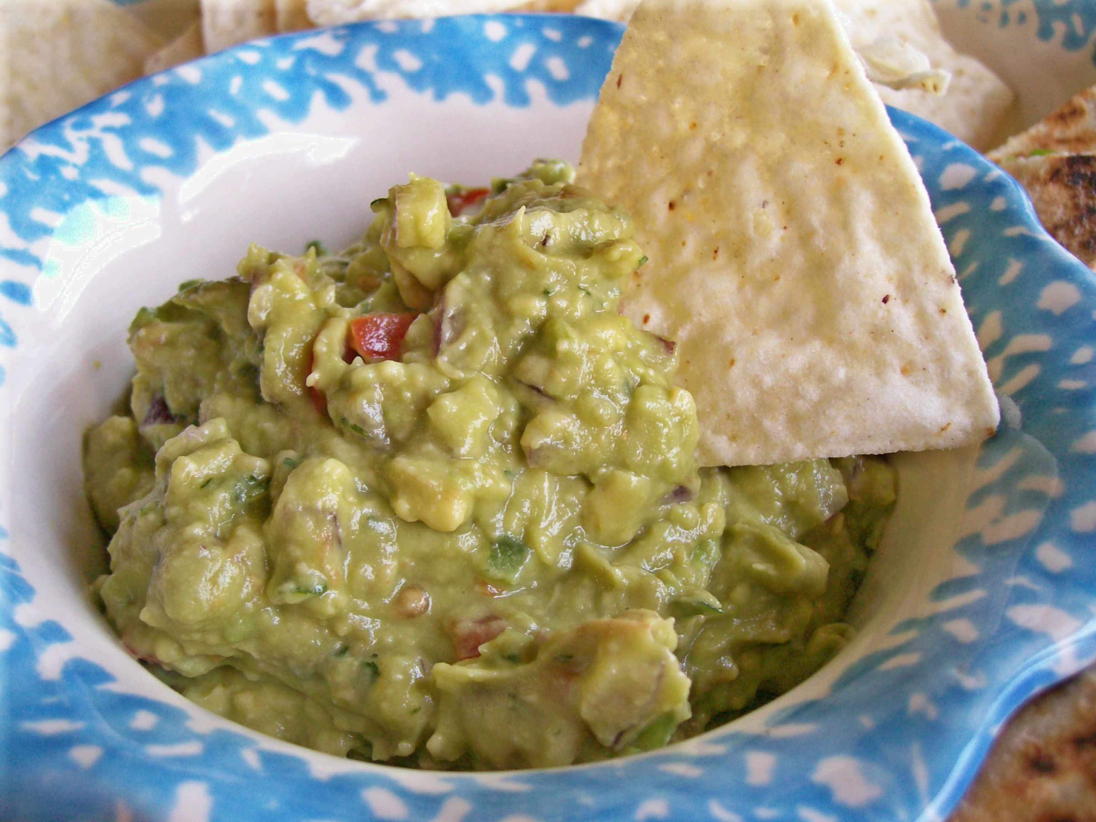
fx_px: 1108
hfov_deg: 52.6
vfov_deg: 40.7
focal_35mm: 35
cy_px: 411
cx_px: 548
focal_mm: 5.8
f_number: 2.8
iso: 160
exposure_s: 1/26.2
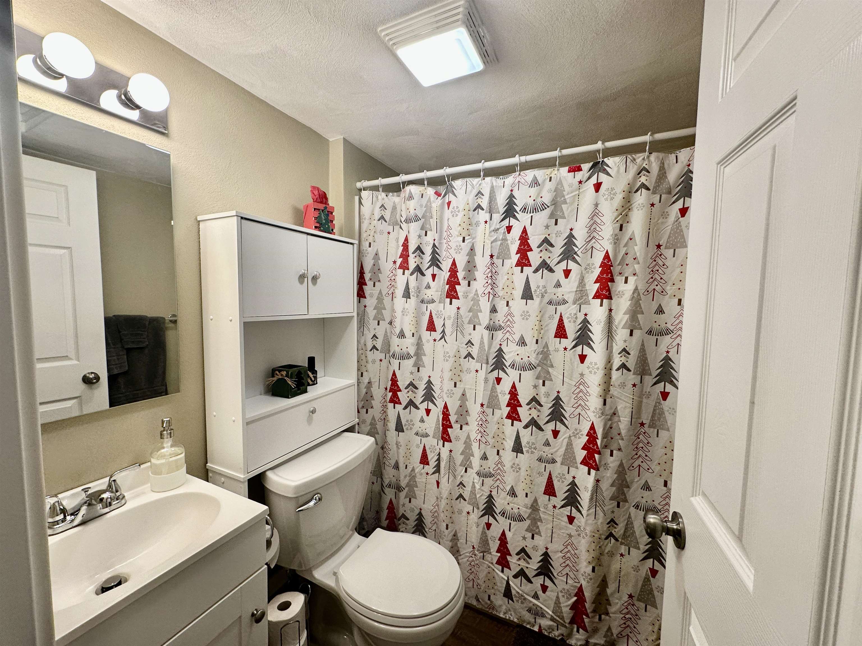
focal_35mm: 14
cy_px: 323
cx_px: 431
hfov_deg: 102.1
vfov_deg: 85.7
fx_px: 349
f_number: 2.2
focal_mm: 2.22
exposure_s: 1/120
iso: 125
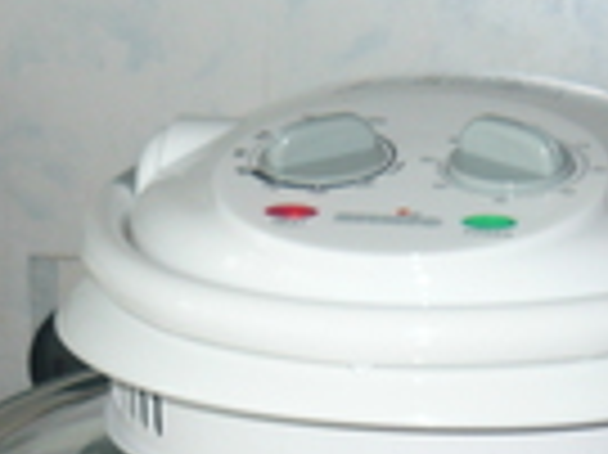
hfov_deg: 17.8
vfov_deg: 12.9
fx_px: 1930
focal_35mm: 110
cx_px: 423
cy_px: 643
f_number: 2.8
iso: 100
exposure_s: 1/30
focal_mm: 5.5
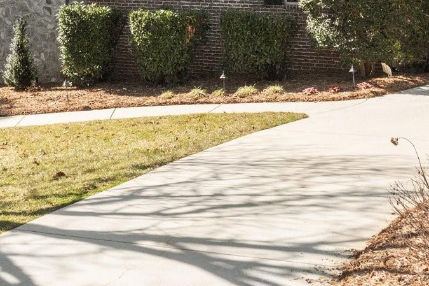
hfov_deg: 23.6
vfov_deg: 15.7
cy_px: -1
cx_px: 92
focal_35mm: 85
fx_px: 1012
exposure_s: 1/320
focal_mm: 10.26
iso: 100
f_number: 5
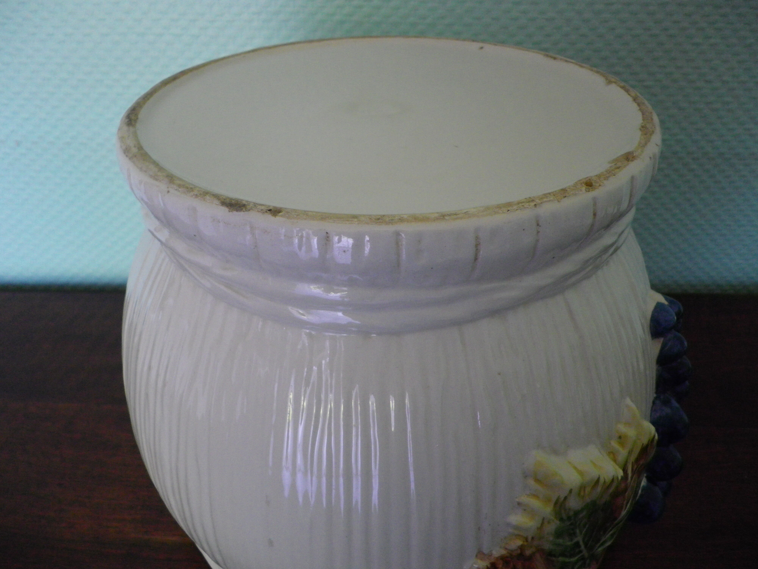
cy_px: 284
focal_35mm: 28
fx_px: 613
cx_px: 379
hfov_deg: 63.4
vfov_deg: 49.7
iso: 250
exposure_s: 1/60
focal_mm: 4.9
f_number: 2.6
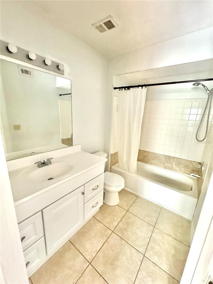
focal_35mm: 14
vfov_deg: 102.1
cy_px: 142
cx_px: 106
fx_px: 115
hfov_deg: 85.7
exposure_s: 1/60
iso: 1000
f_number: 2.2
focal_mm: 2.22
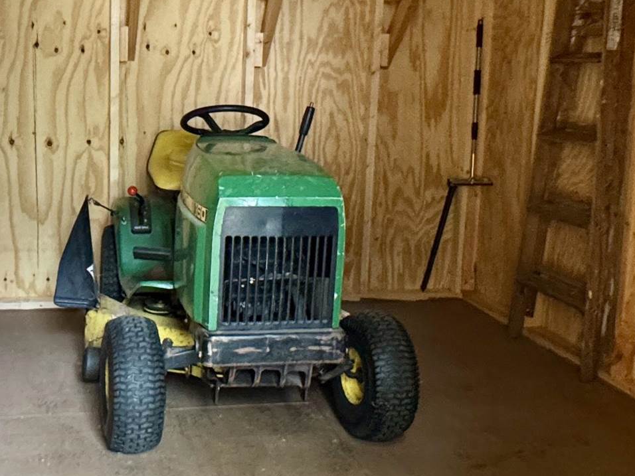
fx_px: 825
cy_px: 175
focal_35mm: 45
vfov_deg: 32.0
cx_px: 212
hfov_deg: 41.5
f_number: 2.2
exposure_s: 1/60
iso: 640
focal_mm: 2.22
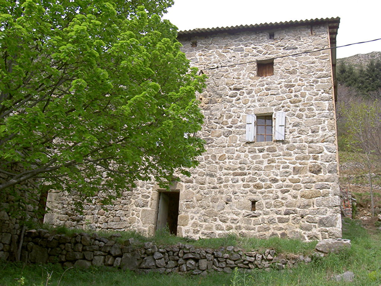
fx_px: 429
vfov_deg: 36.8
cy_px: 143
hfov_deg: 47.9
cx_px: 190
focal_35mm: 39
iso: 100
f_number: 4.7
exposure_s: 1/345
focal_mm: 8
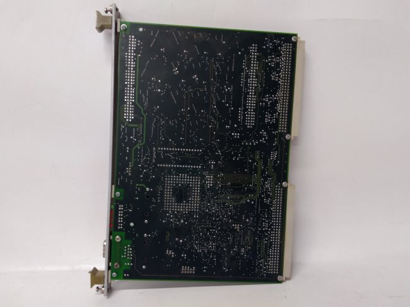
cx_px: 205
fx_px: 320
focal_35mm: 27
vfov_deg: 51.3
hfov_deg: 65.3
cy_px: 154
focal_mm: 3.79
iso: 238
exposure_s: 1/33
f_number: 2
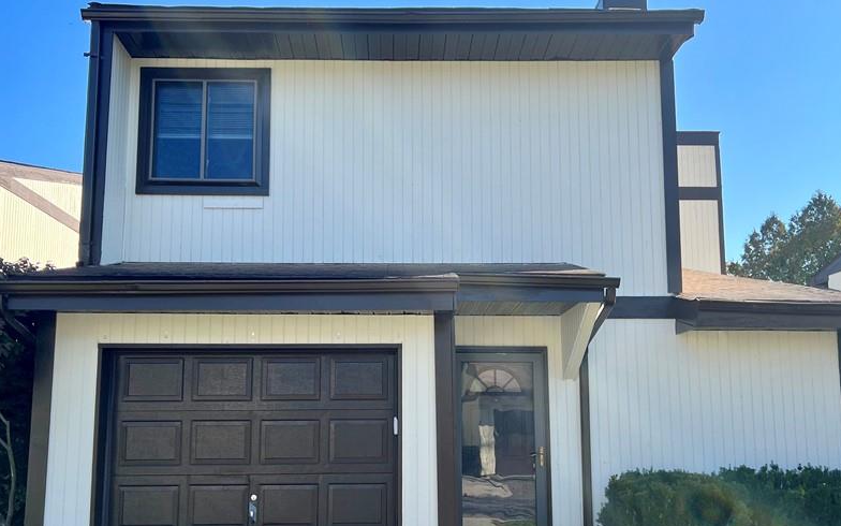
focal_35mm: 36
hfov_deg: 54.0
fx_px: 825
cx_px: 410
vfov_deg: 35.2
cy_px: 309
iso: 50
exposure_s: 1/2083
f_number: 1.5
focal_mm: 5.7
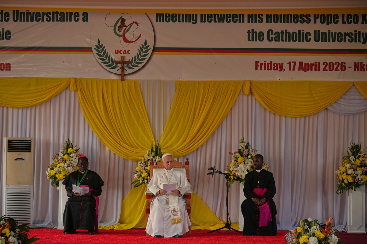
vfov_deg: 13.7
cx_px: 184
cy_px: 122
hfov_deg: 20.4
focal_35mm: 100
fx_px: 1019
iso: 1250
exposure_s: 1/160
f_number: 5.6
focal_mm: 100
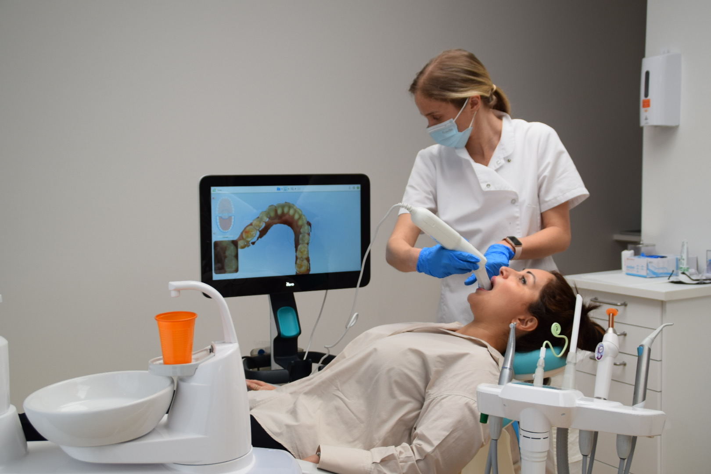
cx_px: 356
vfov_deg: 31.9
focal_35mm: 42
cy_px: 237
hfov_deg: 46.4
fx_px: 829
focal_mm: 28
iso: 250
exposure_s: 1/125
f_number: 5.6
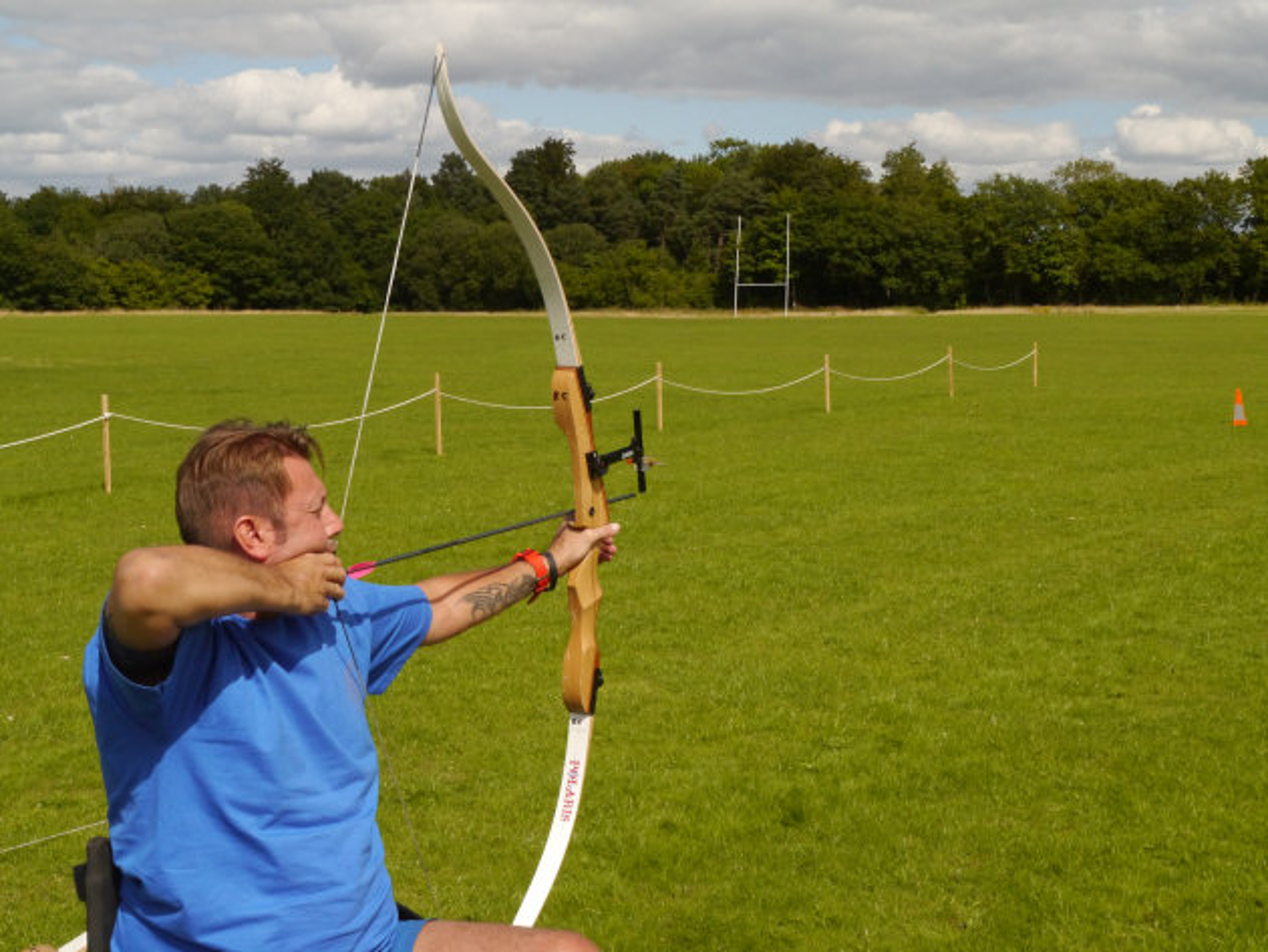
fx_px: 1832
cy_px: 476
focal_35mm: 50
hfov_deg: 38.2
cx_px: 634
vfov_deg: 29.1
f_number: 14
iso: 800
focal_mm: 25
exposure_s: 1/800
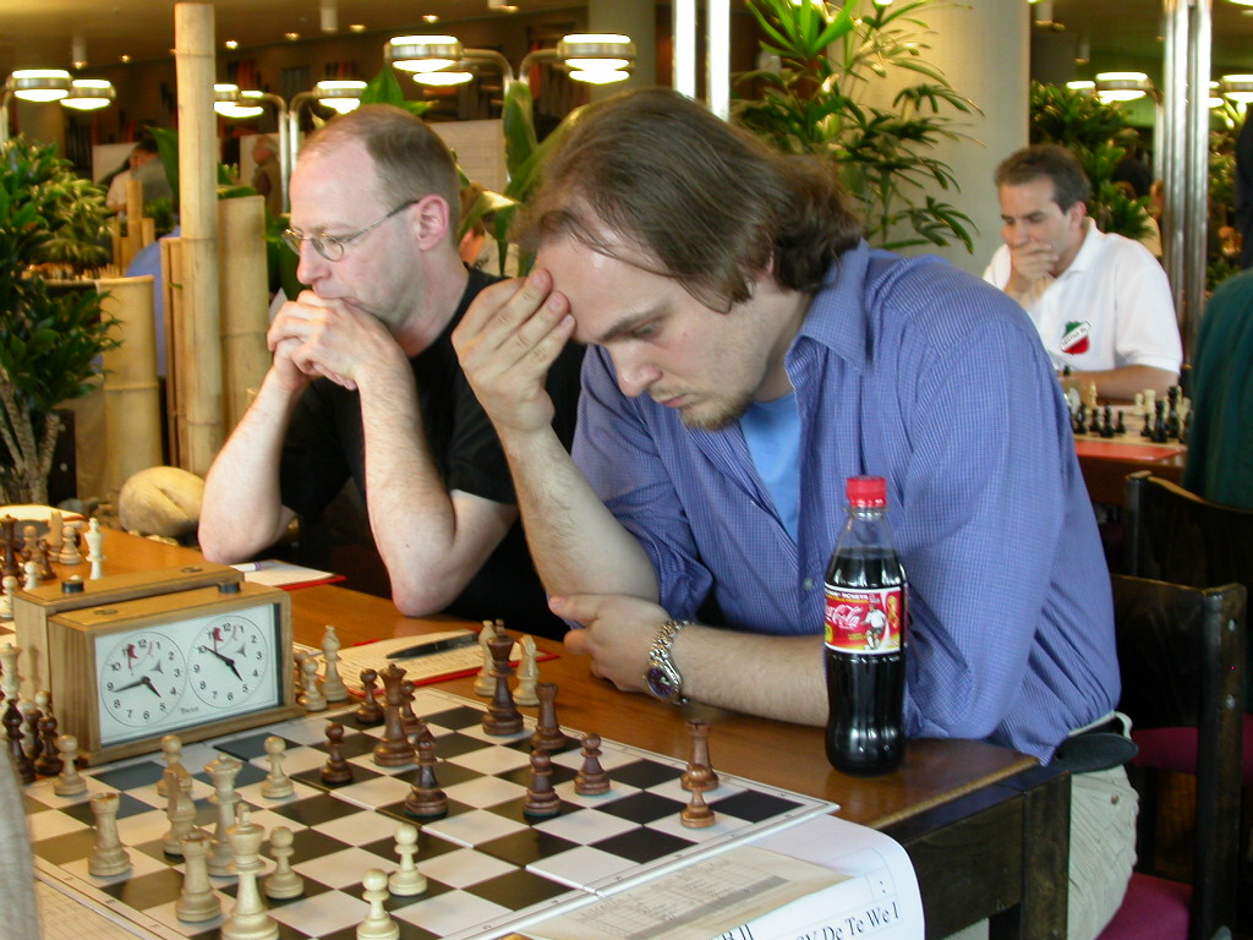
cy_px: 470
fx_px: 1774
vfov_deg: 29.7
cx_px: 626
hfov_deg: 38.9
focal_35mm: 49
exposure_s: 1/7.9
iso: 100
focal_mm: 10.2
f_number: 2.8
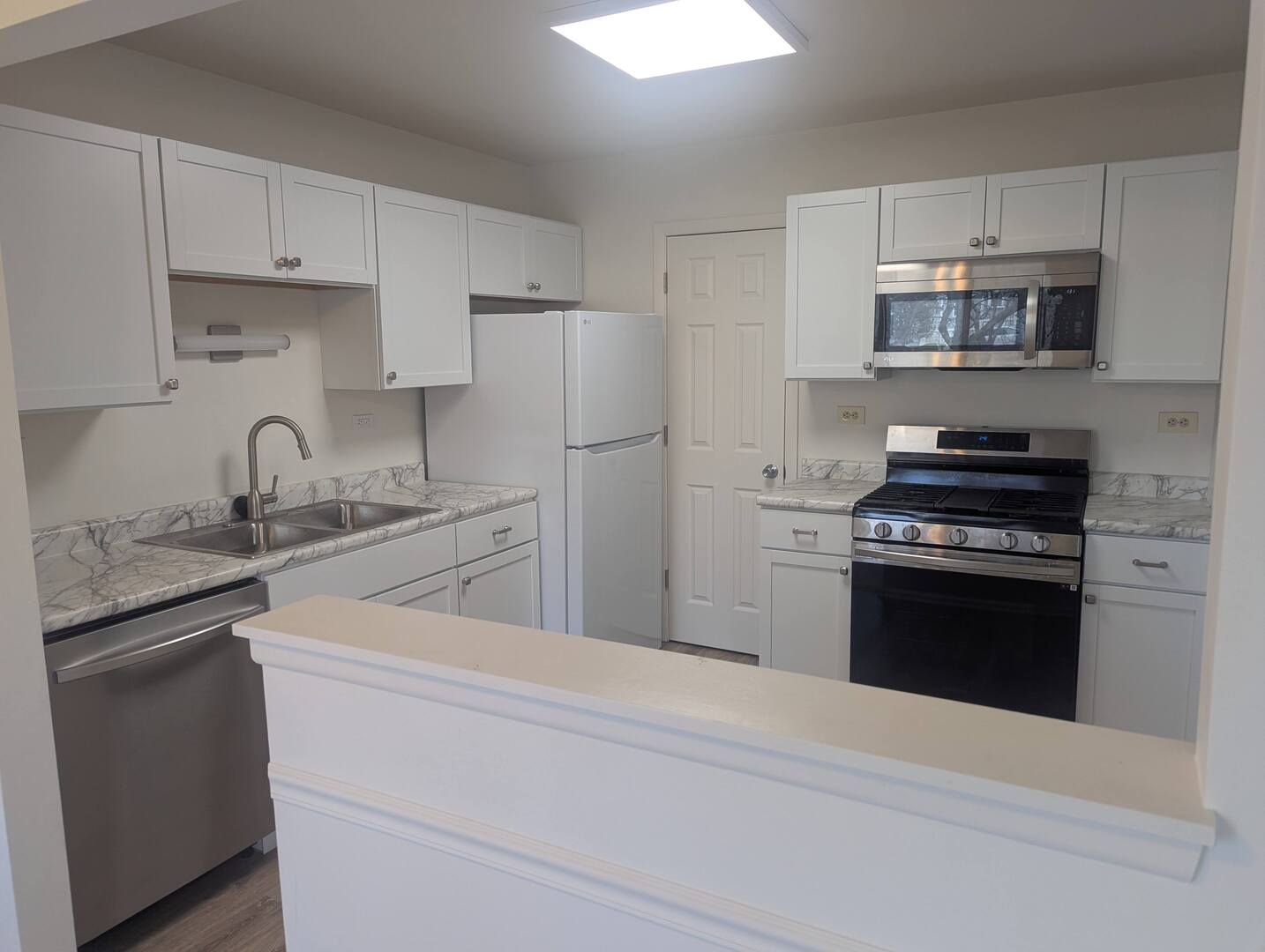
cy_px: 476
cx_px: 632
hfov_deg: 71.5
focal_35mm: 24
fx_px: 878
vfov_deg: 56.9
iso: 60
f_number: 1.85
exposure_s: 1/60
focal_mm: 6.81
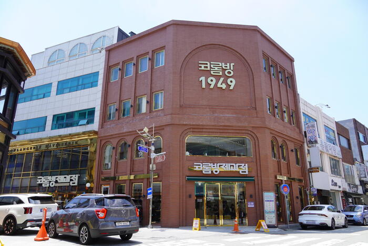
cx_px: 184
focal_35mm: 27
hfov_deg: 67.4
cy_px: 123
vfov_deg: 47.9
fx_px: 276
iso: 100
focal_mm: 18
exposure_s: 1/125
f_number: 8
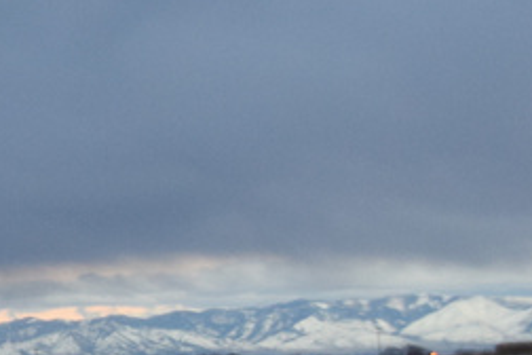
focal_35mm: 207
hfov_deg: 9.4
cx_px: -500
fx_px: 3059
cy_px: 242
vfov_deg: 6.6
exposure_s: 1/60
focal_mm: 34
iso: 1400
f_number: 4.5
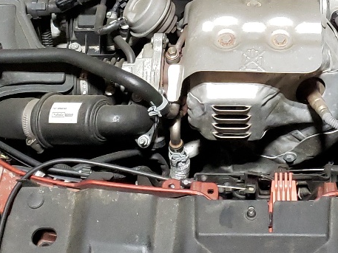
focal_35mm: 91
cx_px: 292
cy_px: -58
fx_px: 889
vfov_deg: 15.6
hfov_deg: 21.1
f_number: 1.5
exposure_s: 1/60.2
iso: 313
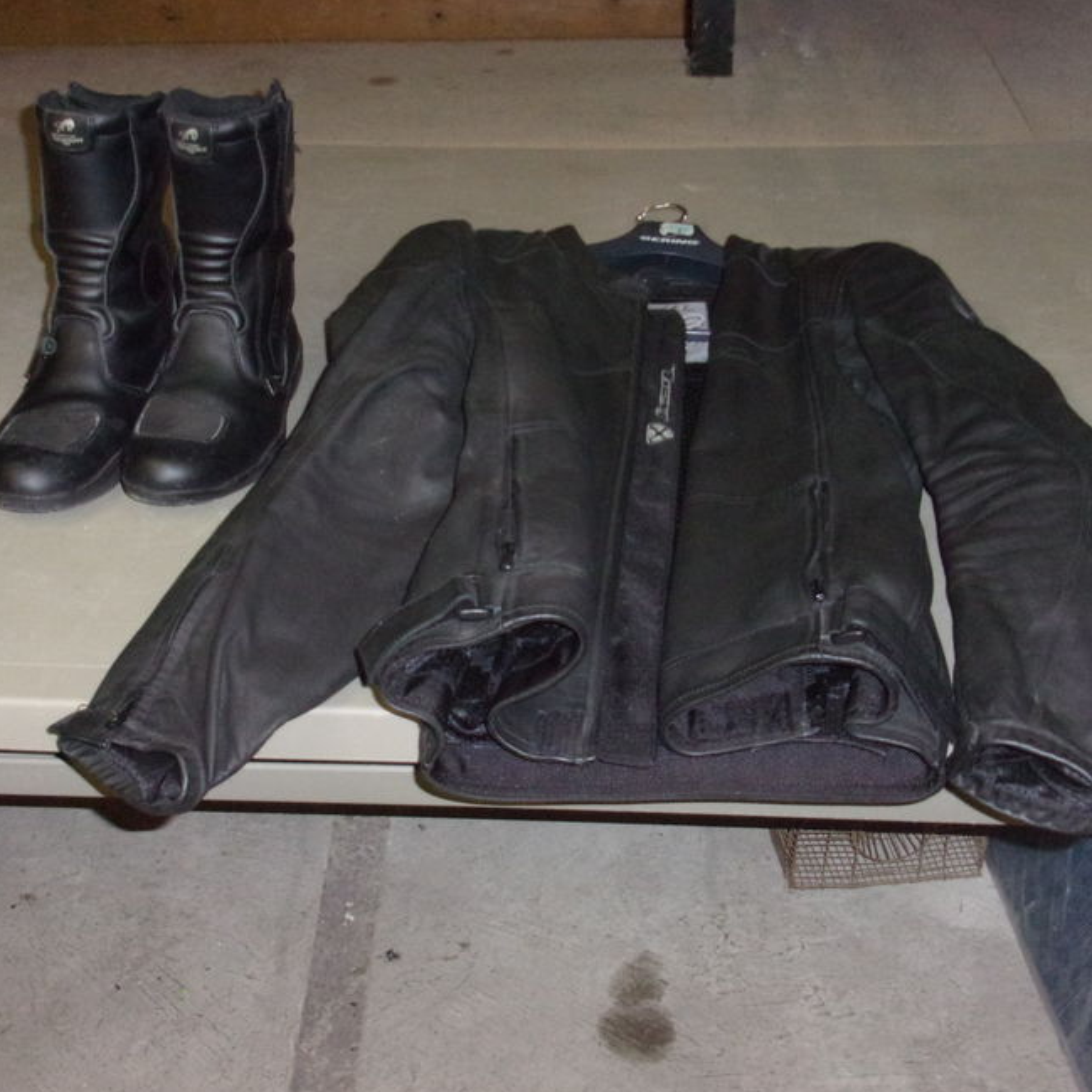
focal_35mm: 49
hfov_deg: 34.7
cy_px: 480
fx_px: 1749
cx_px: 562
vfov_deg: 34.6
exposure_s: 1/34
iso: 400
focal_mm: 6.4
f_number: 4.5
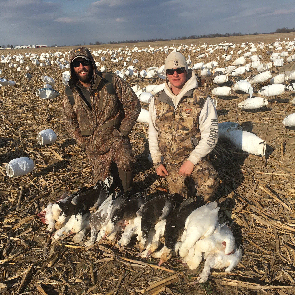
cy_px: 150
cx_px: 155
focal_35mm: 35
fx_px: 337
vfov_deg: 47.2
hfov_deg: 47.2
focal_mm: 4.15
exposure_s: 1/2747
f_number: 2.2
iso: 25
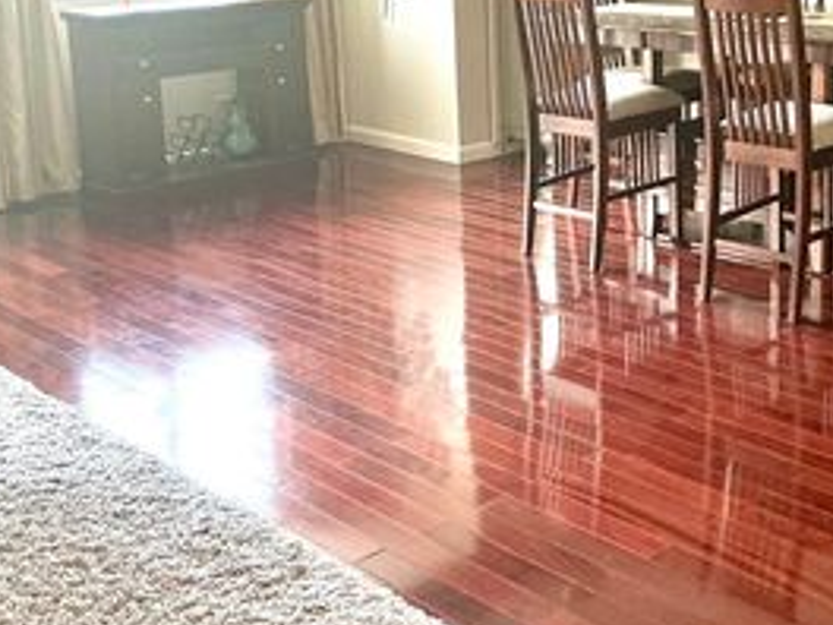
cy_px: 150
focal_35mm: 55
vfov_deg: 26.2
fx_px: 1324
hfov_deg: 34.7
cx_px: 546
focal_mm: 3
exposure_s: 1/60
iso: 160
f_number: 1.8
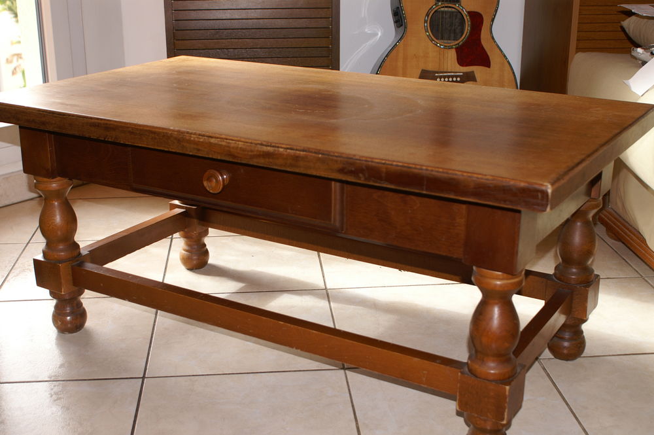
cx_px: 327
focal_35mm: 45
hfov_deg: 43.6
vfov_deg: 29.8
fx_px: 817
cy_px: 218
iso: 160
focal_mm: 30
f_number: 5
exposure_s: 1/80
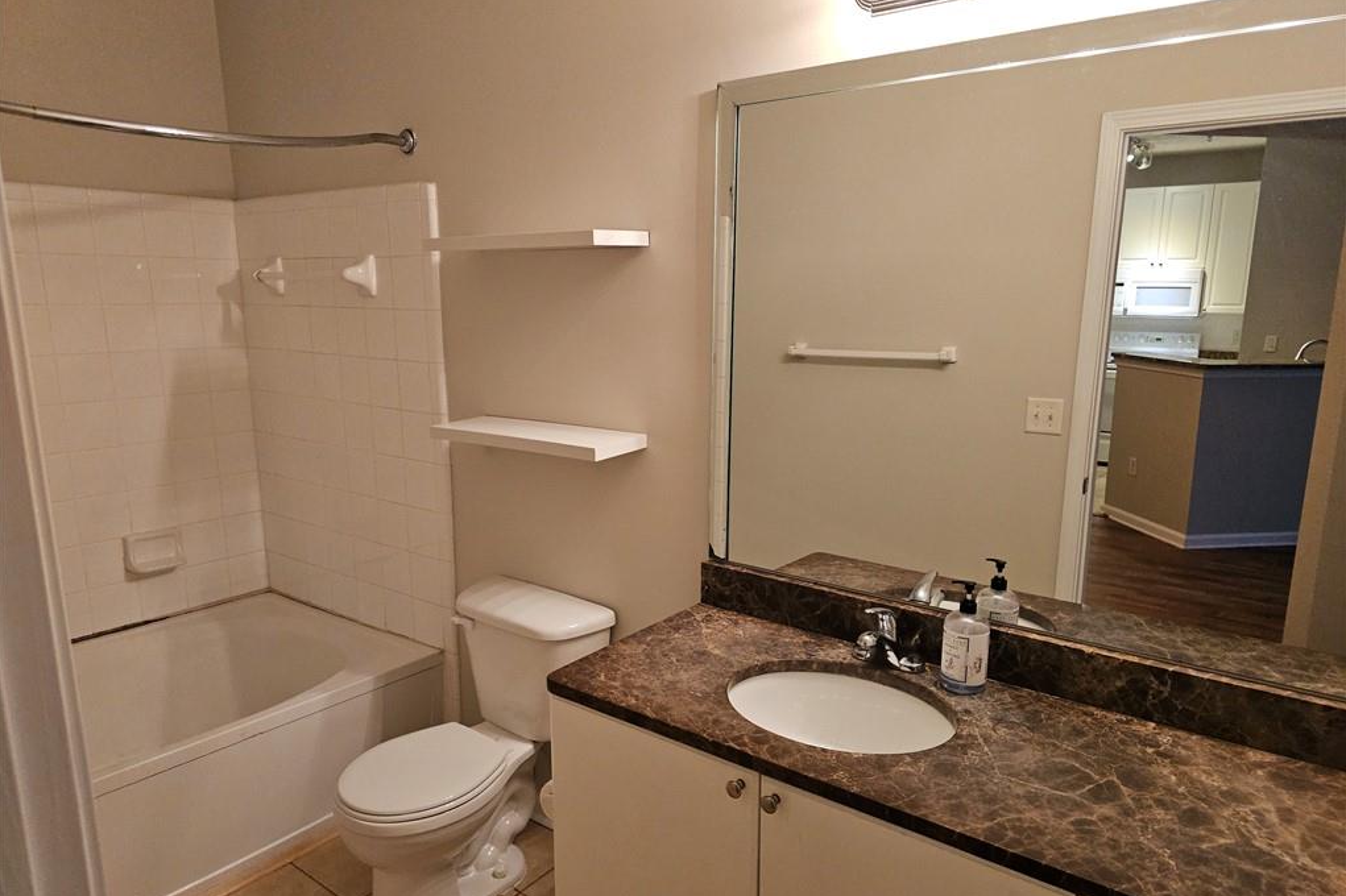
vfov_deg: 53.1
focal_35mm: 24
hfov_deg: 73.8
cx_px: 672
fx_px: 897
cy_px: 480
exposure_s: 1/120
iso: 320
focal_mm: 6.3
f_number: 1.7
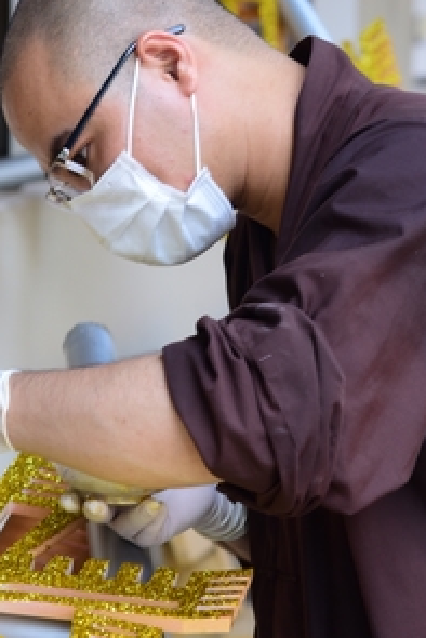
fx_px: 3705
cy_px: 227
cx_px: 205
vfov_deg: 9.8
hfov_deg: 6.6
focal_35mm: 209
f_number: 5.6
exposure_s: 1/40
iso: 250
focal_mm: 95
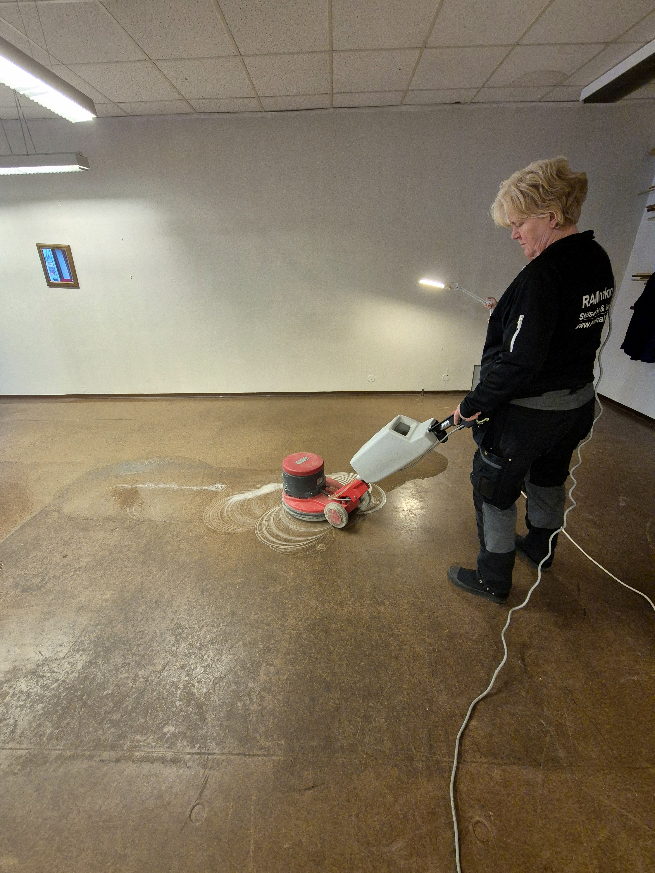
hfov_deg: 89.9
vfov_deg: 106.2
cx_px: 328
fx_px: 328
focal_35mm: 13
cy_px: 436
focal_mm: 2.2
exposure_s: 1/50
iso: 500
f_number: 2.2
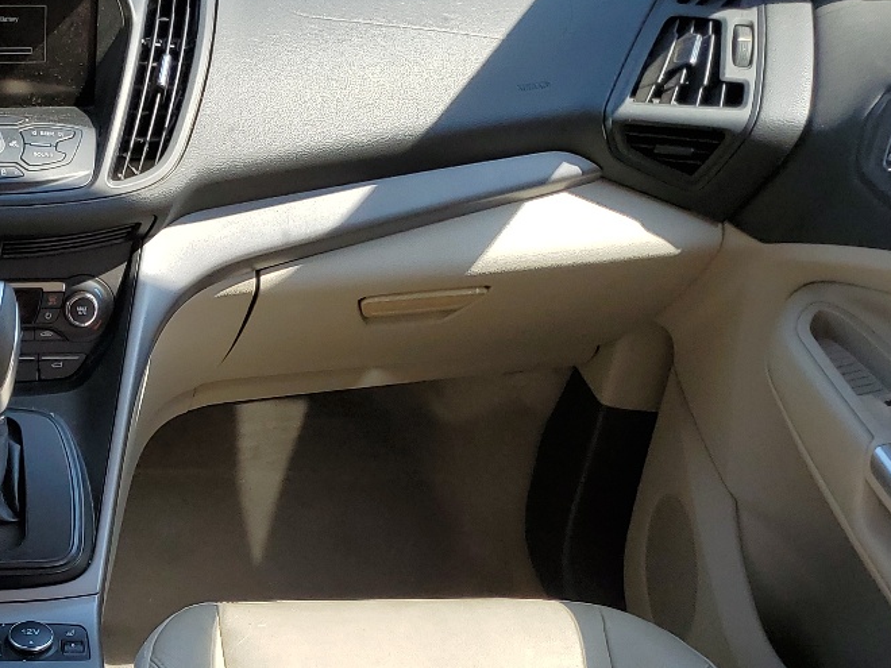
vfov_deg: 22.6
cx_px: -46
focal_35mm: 63
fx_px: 1622
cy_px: 625
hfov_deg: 28.4
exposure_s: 1/769
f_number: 1.5
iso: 50
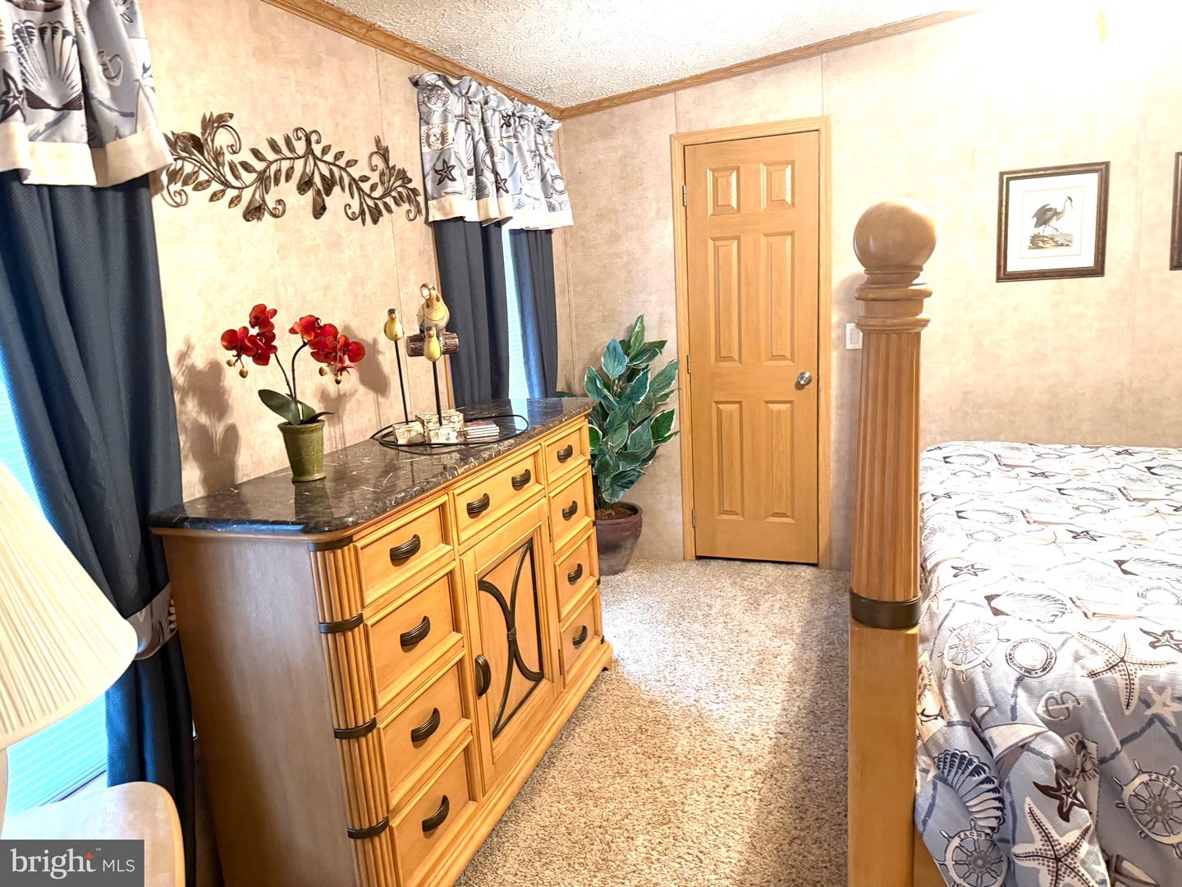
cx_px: 591
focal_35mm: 24
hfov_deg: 71.6
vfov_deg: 56.8
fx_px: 820
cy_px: 444
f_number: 1.78
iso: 500
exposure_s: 1/60
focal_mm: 6.76
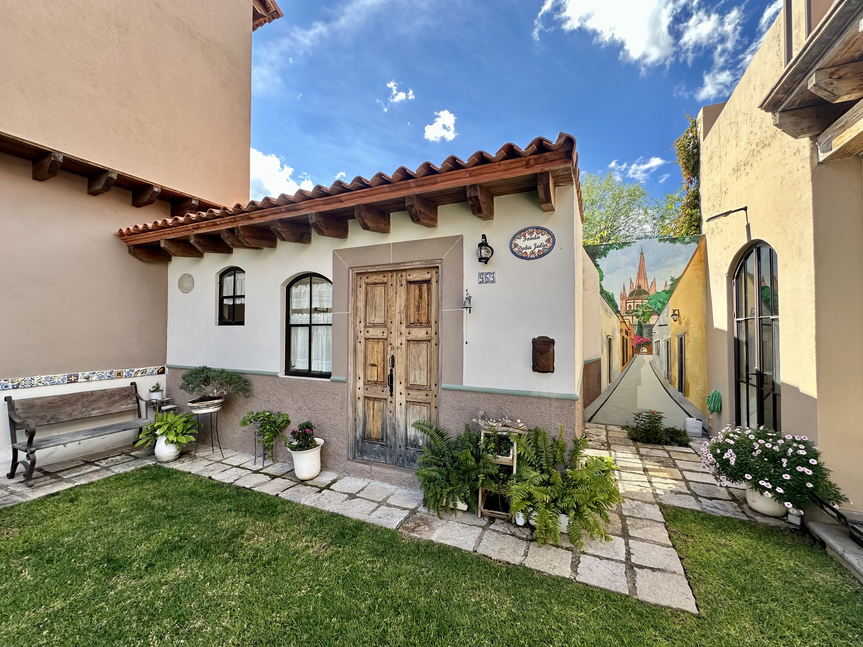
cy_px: 324
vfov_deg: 85.7
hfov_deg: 102.1
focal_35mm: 14
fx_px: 349
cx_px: 432
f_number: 2.2
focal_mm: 2.22
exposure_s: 1/330
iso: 40
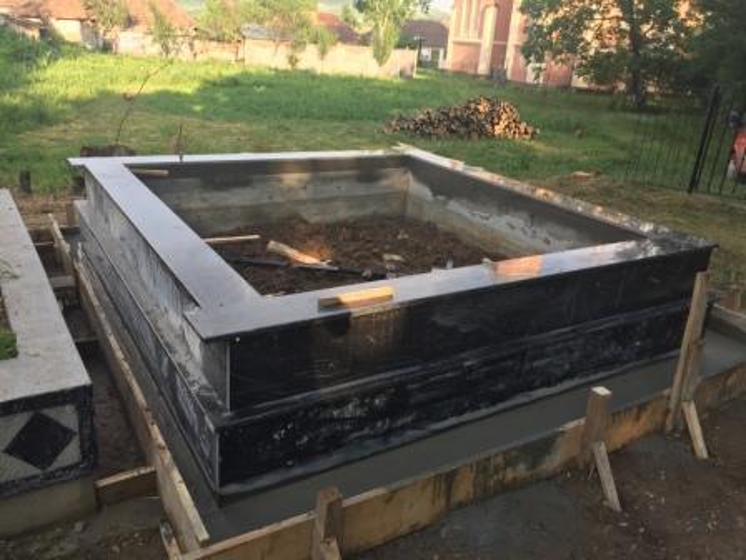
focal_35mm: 29
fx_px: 625
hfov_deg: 61.7
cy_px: 280
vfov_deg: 48.2
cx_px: 373
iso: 32
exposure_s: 1/282
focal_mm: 4.15
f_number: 2.2
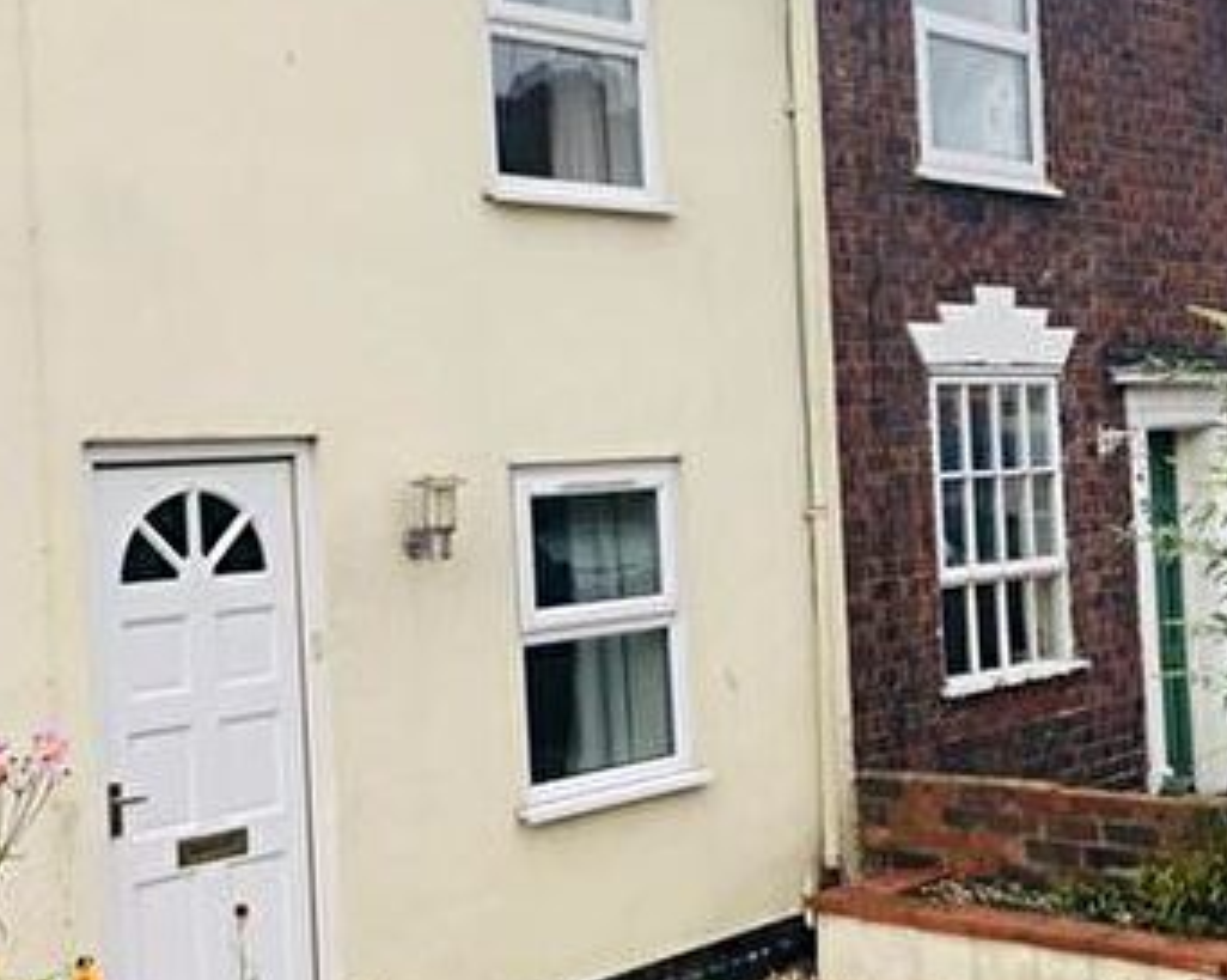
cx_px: 614
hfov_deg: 33.6
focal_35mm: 56
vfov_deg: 27.1
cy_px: 447
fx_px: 2032
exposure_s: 1/495
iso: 20
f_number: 1.8
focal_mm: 3.99
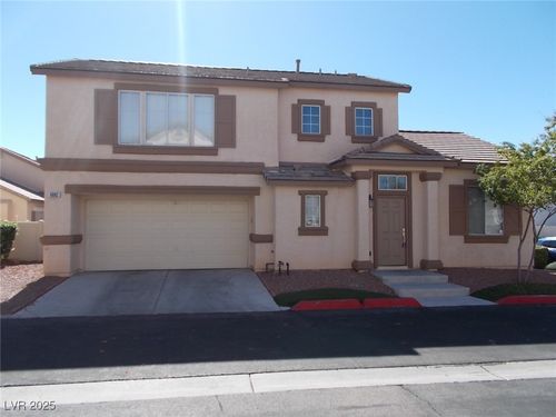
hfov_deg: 67.3
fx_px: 418
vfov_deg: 53.1
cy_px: 208
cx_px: 278
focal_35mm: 26
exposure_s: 1/80
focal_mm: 4.6
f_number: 8
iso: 80
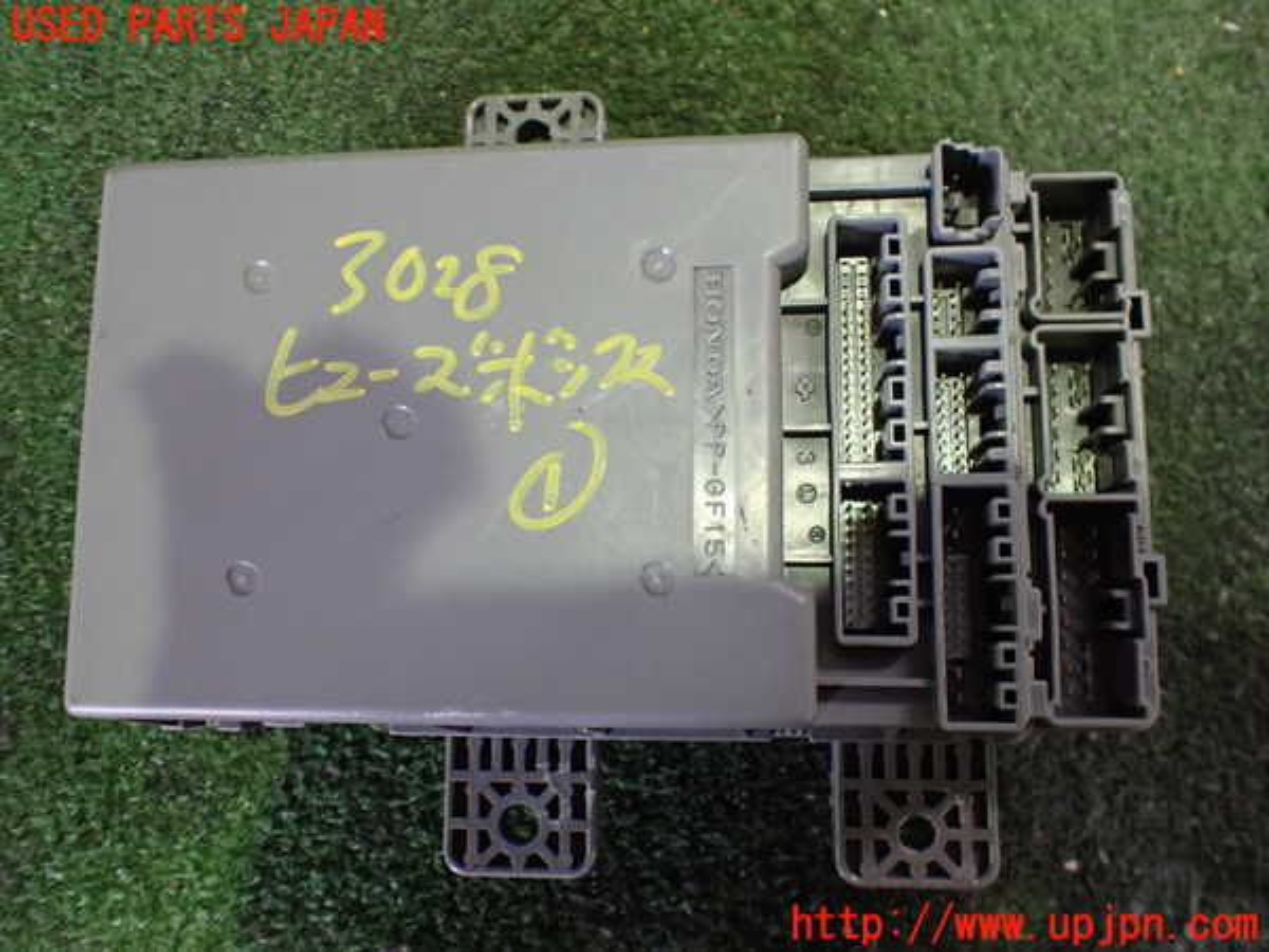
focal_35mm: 30
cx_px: 634
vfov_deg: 46.8
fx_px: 1100
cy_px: 476
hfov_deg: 60.0
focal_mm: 5.4
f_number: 2.3
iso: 800
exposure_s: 1/50
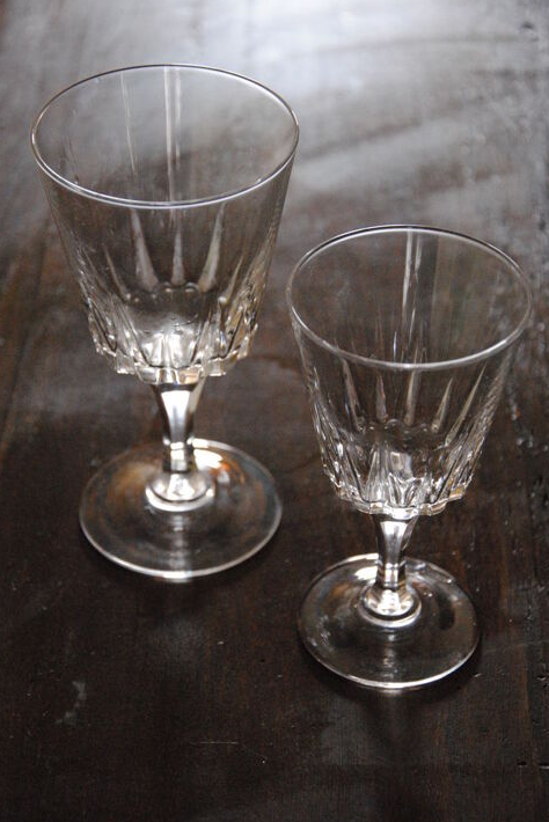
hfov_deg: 14.6
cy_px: 412
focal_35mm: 94
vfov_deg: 21.7
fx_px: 2148
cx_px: 273
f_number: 5.3
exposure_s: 1/40
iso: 1600
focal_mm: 62
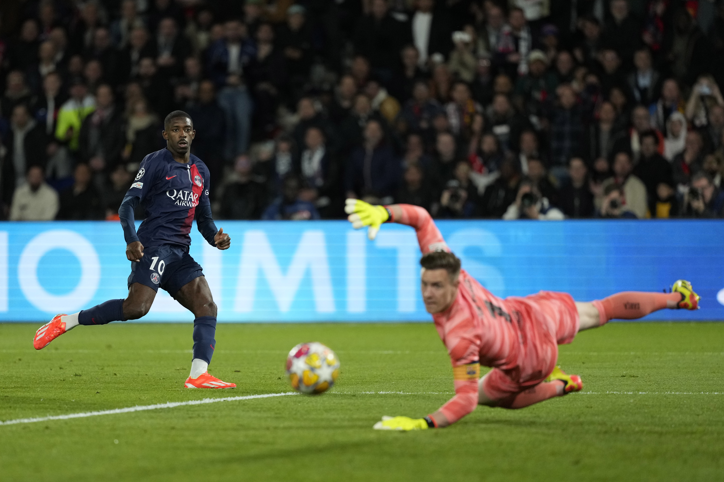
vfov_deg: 4.6
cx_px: 362
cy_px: 241
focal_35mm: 301
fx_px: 6053
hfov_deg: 6.8
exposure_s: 1/2000
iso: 2500
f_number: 2.8
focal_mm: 300
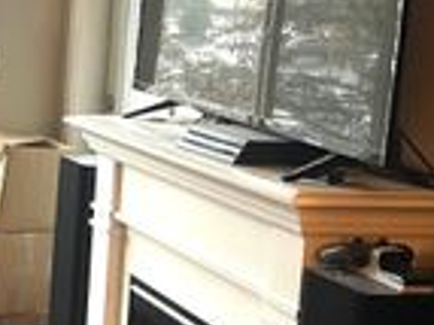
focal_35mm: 91
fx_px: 1140
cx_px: -252
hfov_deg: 18.6
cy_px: 105
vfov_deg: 16.2
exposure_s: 1/60
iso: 160
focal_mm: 5.7
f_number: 1.5
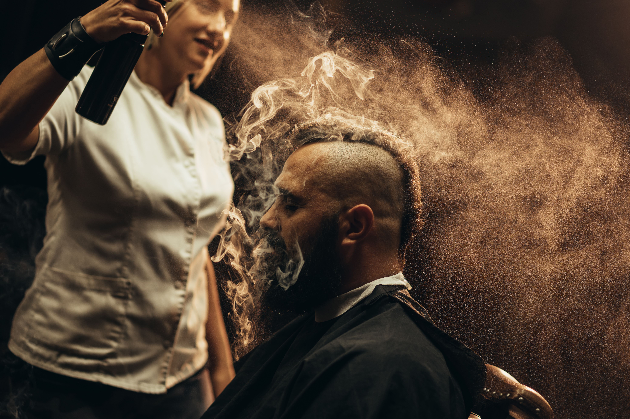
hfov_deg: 23.9
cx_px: 315
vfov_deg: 16.1
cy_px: 210
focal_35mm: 85
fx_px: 1487
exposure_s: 1/200
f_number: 1.8
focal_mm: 85
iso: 320
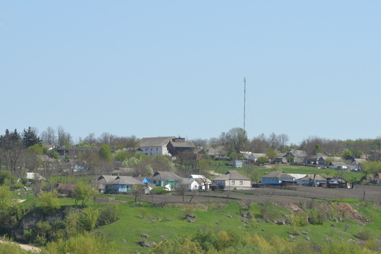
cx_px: 185
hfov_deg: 11.9
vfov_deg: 7.9
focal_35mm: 173
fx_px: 1831
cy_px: 171
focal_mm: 70
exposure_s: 1/250
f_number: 11
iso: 200
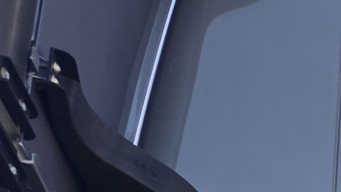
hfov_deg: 12.8
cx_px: 706
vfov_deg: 6.9
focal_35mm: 144
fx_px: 1302
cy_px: 717
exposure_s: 1/536
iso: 25
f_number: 1.8
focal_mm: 5.4
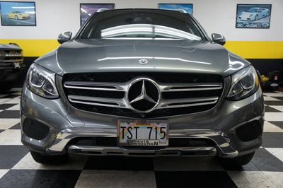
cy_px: 94
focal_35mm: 33
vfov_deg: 39.9
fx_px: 259
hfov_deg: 57.3
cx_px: 142
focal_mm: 22
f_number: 4
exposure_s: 1/40
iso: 400
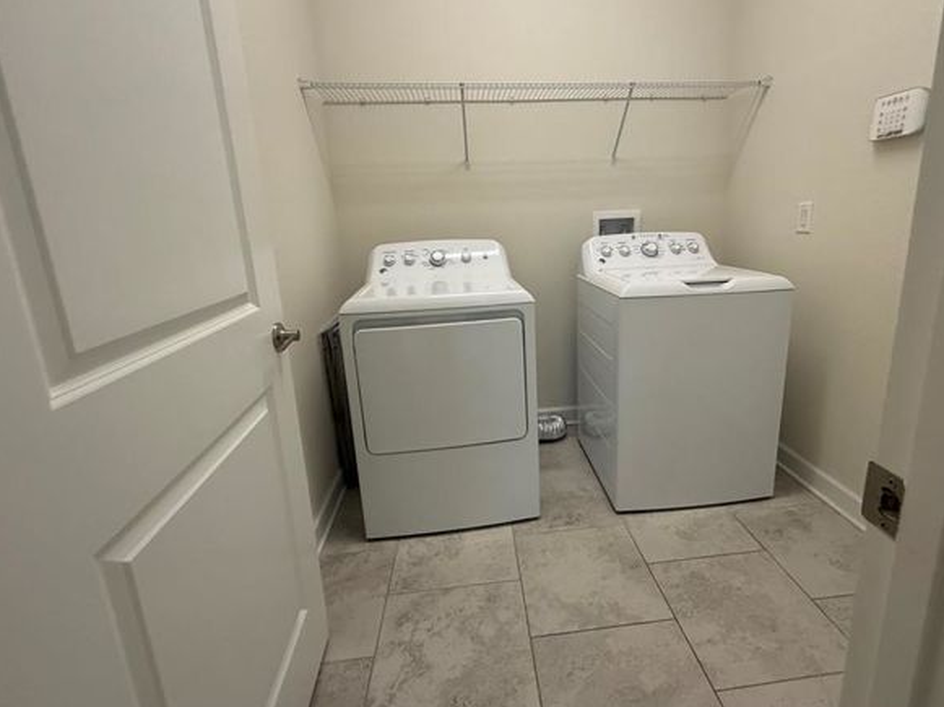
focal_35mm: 17
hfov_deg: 90.8
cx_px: 516
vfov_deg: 74.5
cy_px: 320
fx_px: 463
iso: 320
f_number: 2.2
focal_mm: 2.22
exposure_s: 1/120
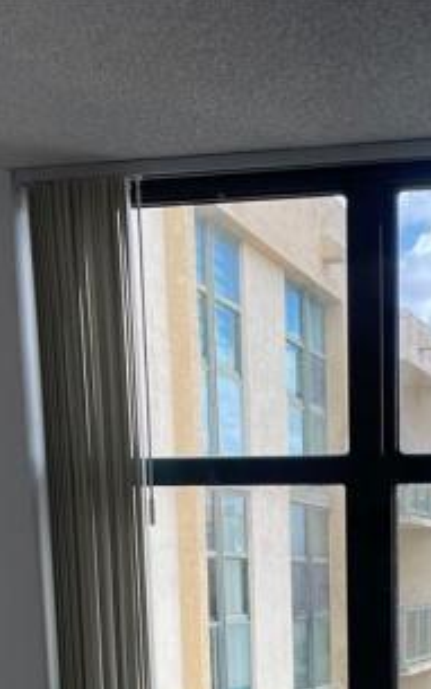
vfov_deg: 28.0
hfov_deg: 19.4
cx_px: 445
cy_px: 804
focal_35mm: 65
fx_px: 1220
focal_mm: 4.2
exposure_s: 1/875
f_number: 1.6
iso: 50
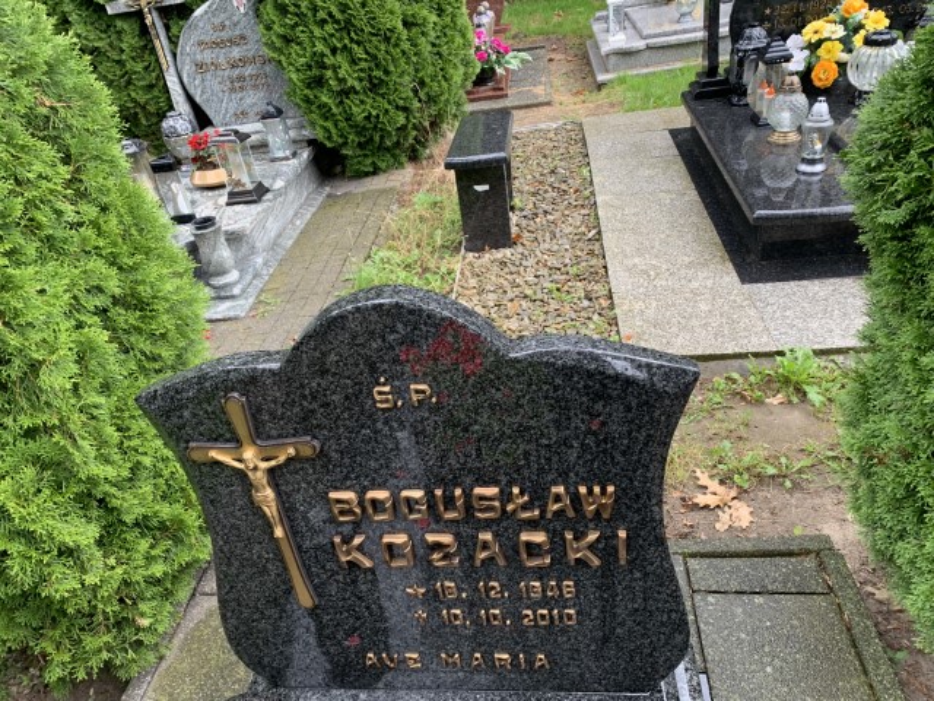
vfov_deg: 53.1
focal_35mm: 26
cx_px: 467
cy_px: 350
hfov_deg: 67.3
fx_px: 702
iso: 40
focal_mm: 4.25
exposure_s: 1/121
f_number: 1.8
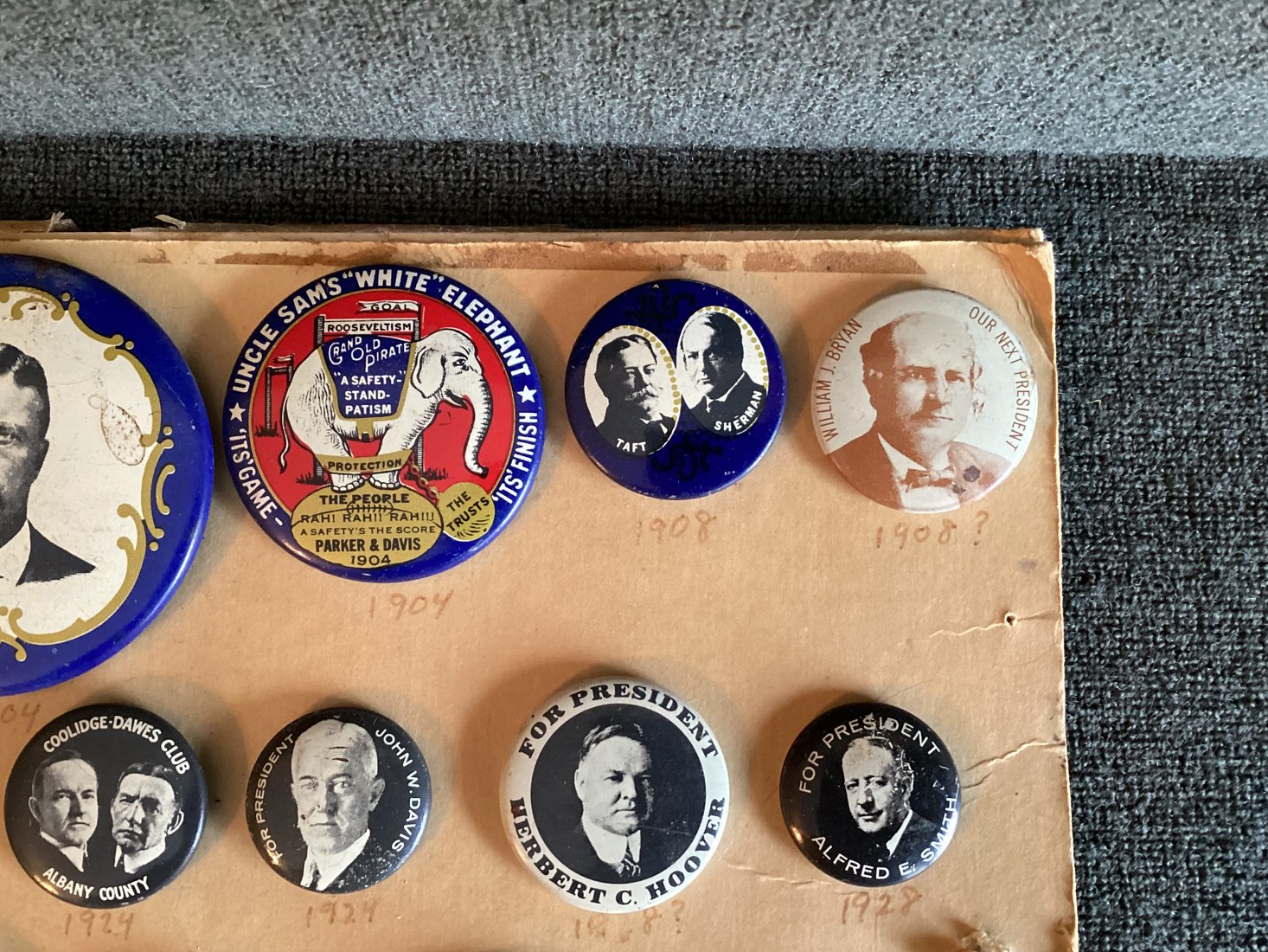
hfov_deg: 56.8
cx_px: 629
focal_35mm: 32
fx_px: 1172
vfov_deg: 44.2
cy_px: 489
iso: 250
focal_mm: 3.3
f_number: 2.4
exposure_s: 1/33
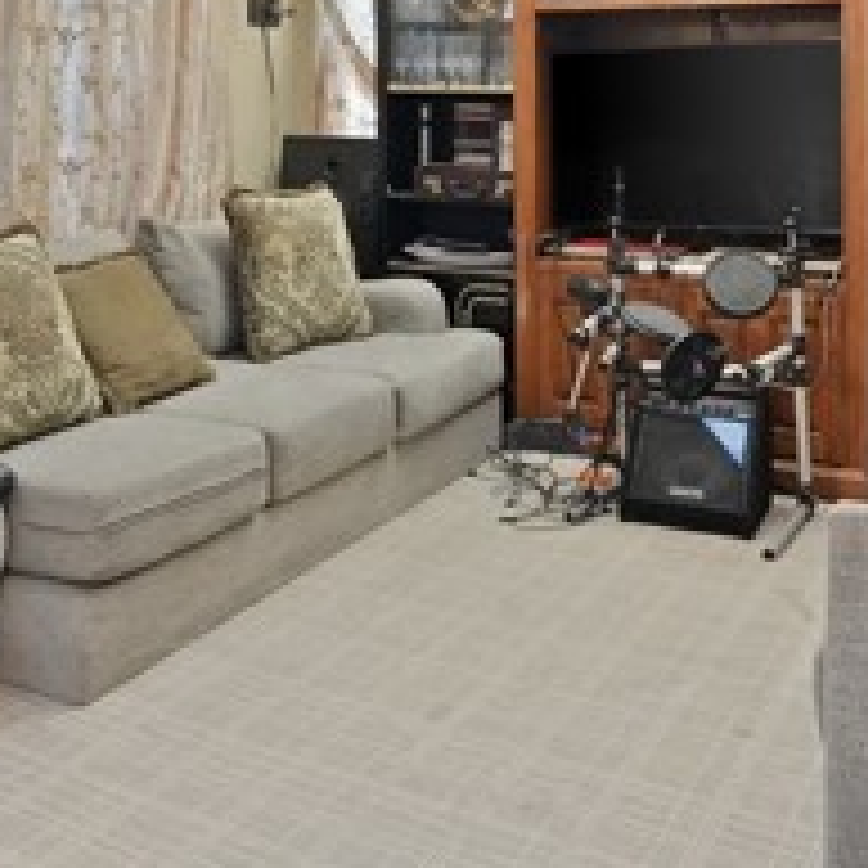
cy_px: 83
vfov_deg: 35.3
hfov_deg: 37.4
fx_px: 1277
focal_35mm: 45
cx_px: 337
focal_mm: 16
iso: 12800
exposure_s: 1/25
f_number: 4
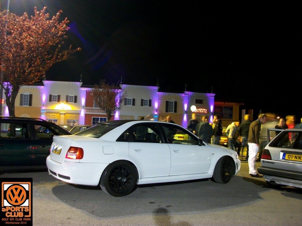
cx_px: 151
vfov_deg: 41.8
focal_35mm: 34
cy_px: 113
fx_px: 297
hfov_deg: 54.0
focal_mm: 5.7
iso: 80
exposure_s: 1/1.11
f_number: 2.9
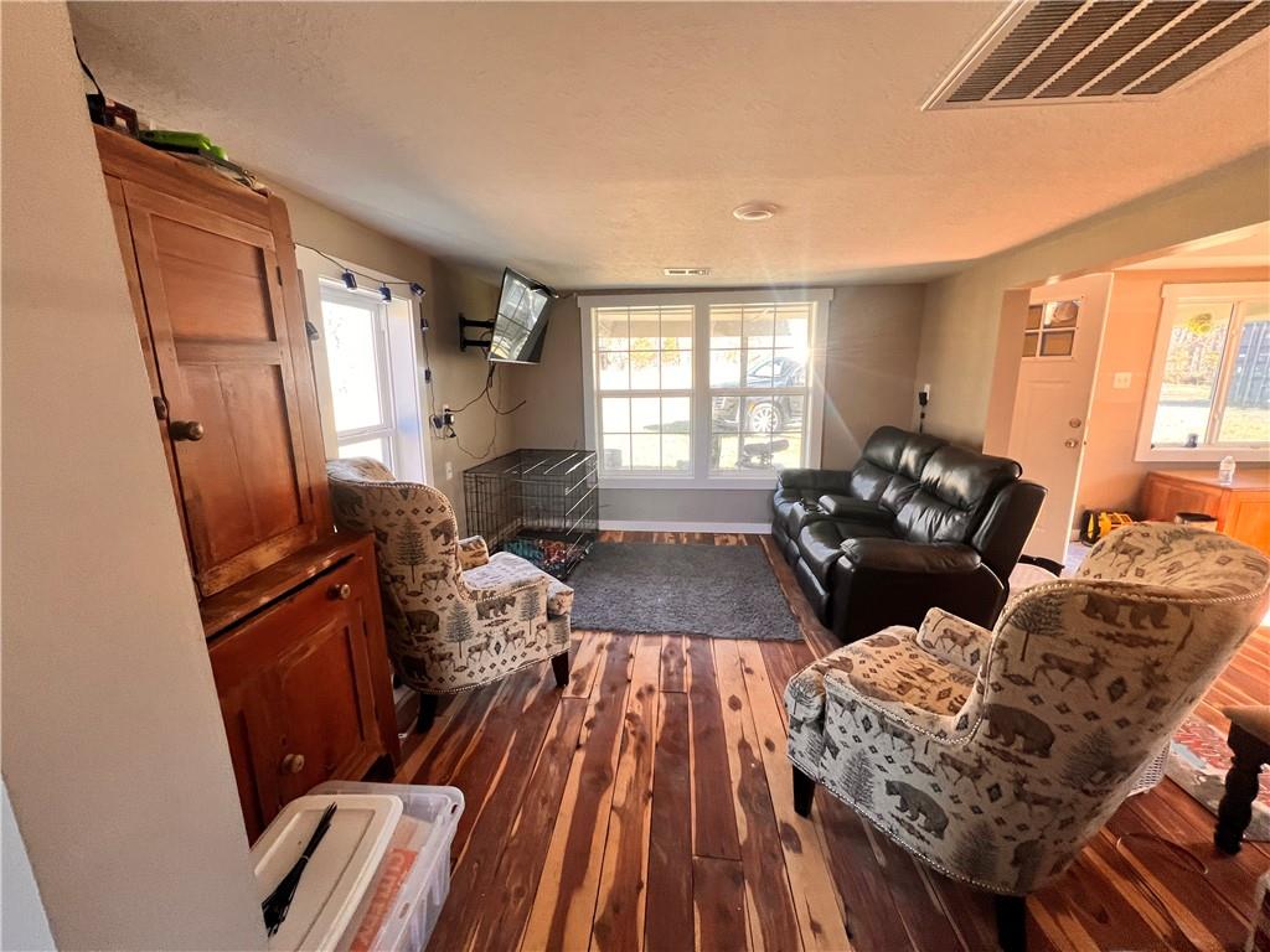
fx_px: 477
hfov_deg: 106.2
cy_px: 476
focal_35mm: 13
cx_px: 635
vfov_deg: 89.9
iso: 200
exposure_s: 1/99
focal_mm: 1.57
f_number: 1.8
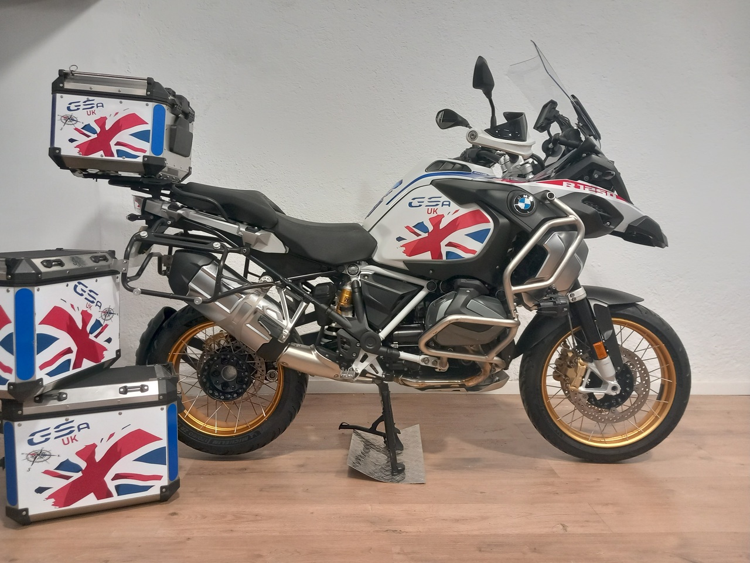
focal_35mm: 27
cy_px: 282
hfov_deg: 65.3
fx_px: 585
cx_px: 375
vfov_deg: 51.4
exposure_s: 1/50
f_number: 1.8
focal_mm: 4
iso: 200
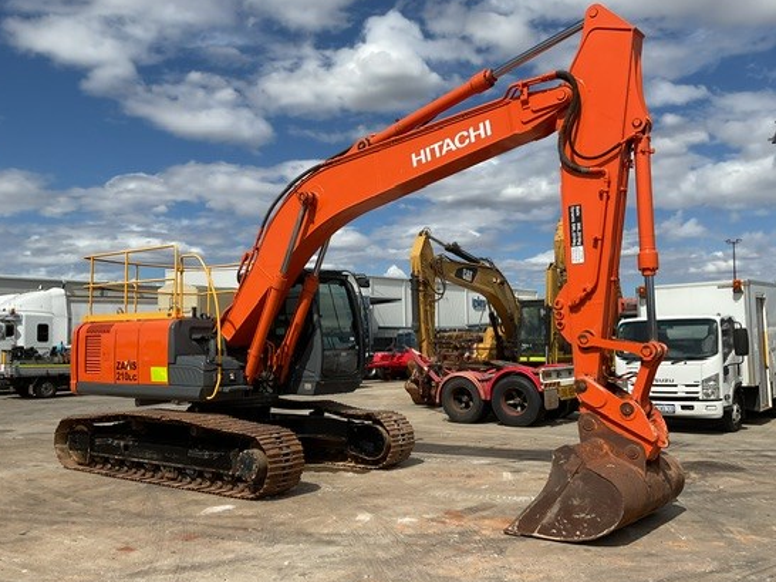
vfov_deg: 41.8
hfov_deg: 53.9
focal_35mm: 34
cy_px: 302
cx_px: 347
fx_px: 762
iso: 16
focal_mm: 3
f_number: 1.8
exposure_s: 1/3788
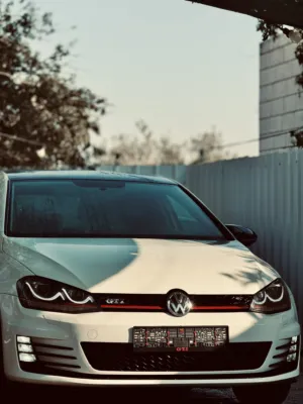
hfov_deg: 12.3
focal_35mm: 120
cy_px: 202
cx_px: 152
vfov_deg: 16.4
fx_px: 1401
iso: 50
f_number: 2.8
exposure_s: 1/1167
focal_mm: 15.66
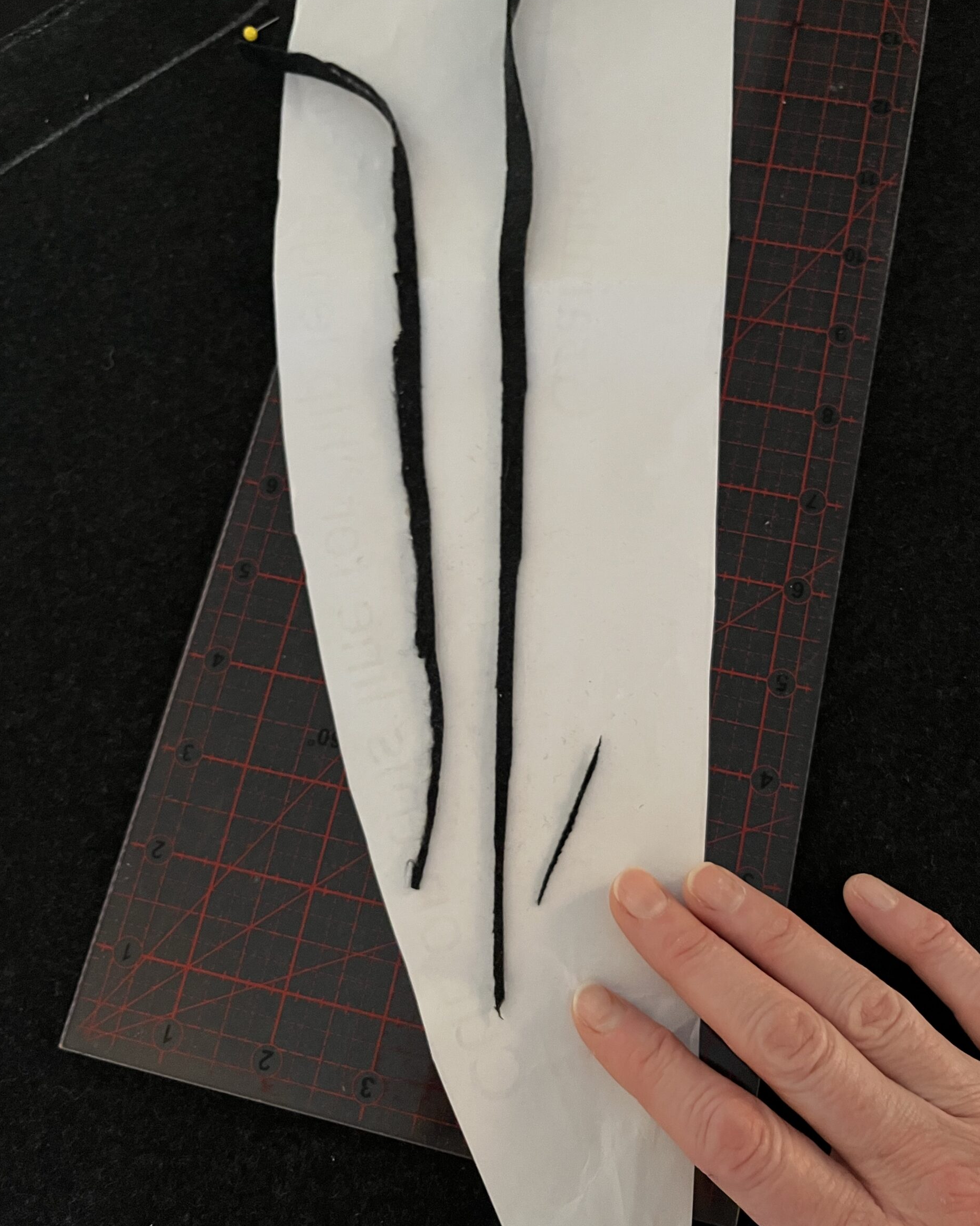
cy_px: 619
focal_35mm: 28
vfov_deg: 62.2
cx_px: 502
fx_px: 1015
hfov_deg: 51.5
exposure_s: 1/60
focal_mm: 5.1
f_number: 1.6
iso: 400
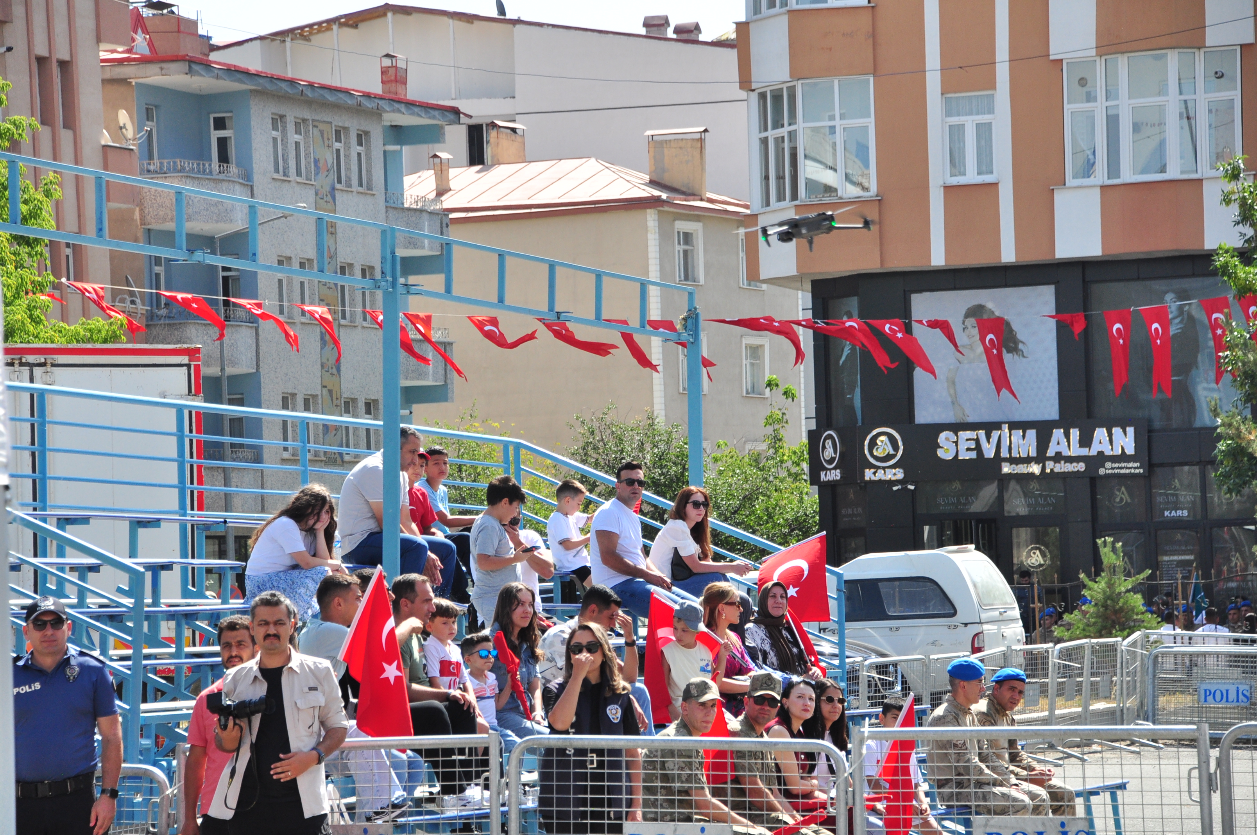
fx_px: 5493
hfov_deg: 13.1
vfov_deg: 8.7
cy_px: 418
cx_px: 628
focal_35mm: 158
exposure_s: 1/1000
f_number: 8
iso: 400
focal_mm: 105
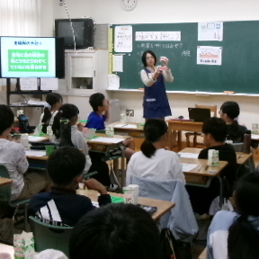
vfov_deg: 31.0
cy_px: 111
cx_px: 133
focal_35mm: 55
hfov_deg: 31.1
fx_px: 466
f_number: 3.9
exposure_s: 1/34
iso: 240
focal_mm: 5.1
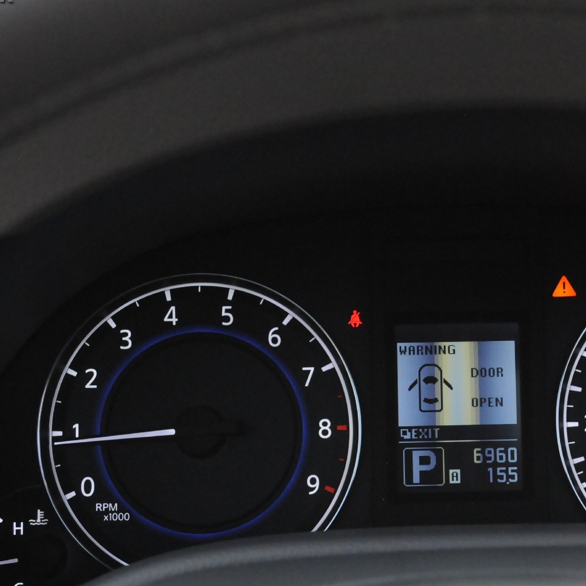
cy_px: 356
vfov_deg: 23.6
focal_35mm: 73
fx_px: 1398
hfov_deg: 23.3
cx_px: 473
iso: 2000
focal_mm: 30
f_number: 5
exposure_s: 1/500
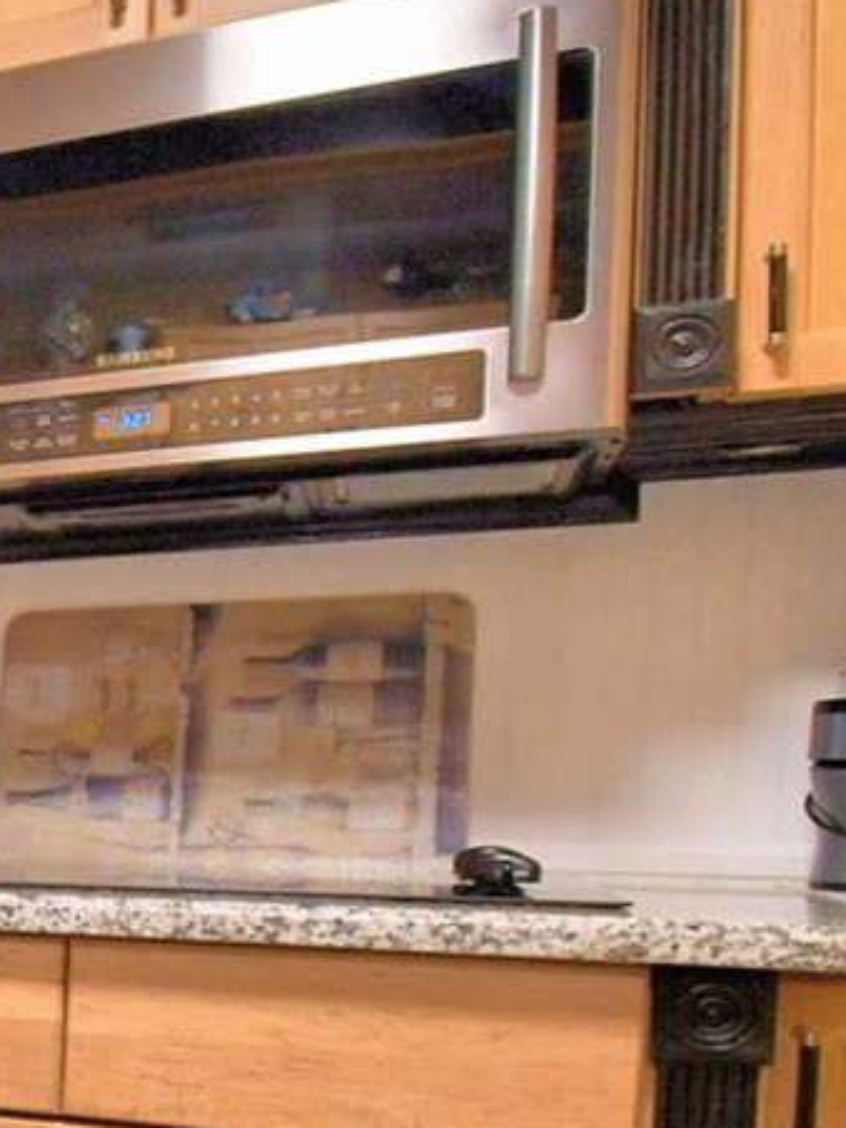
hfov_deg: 19.1
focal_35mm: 51
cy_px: 898
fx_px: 1662
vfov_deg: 36.3
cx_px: -789
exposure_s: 1/30
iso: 800
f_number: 4.5
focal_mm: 10
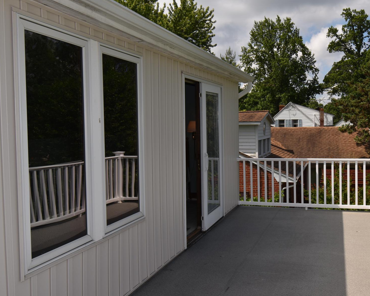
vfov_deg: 38.2
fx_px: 427
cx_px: 223
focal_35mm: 39
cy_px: 150
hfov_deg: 46.6
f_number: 13
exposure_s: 1/200
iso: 100
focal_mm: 20
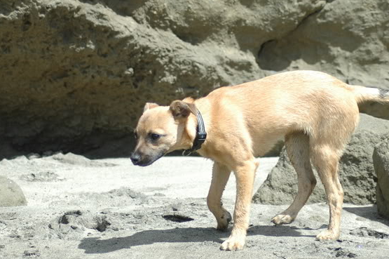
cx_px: 231
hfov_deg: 8.3
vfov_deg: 5.5
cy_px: 141
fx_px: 2688
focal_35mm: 249
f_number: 4.2
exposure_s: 1/1000
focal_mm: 90
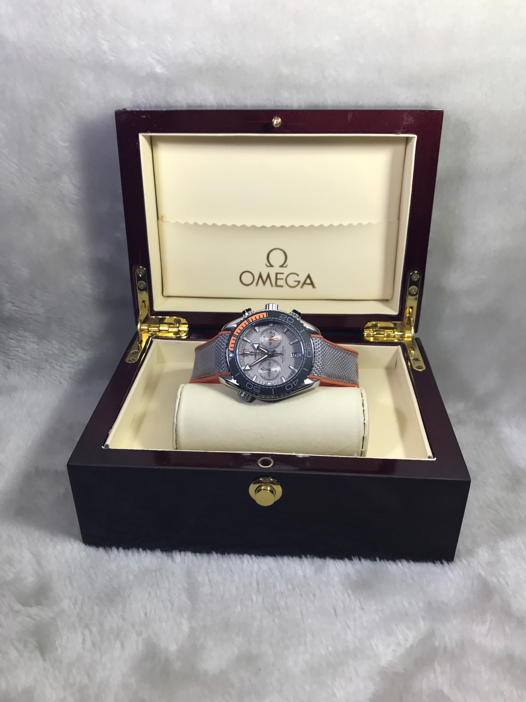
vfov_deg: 63.4
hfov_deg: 49.7
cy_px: 351
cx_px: 263
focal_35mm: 28
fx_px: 567
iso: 40
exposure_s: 1/100
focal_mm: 3.99
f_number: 1.8
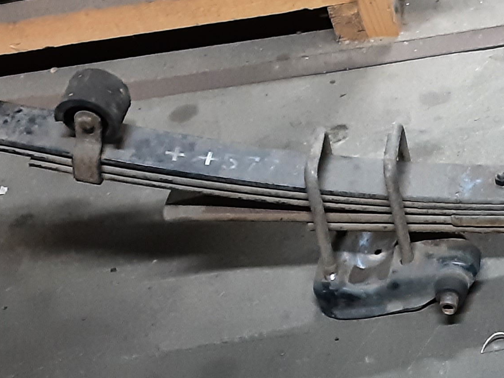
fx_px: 1135
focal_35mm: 78
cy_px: 324
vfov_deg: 18.6
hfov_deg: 23.2
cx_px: 587
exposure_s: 1/25
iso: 400
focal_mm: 2.91
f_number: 1.9
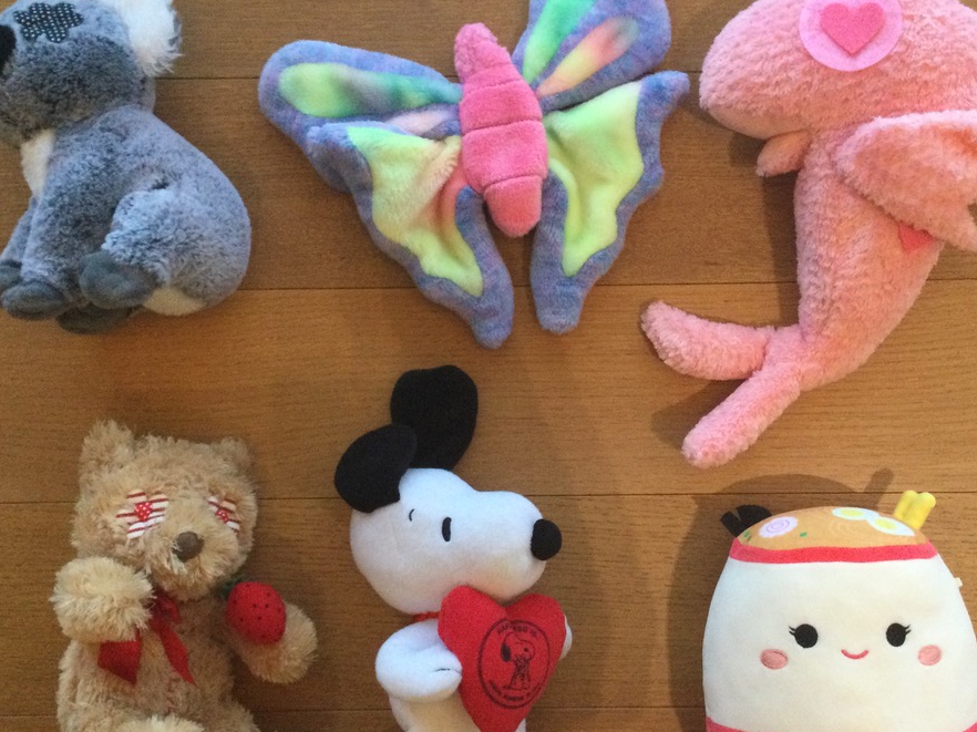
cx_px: 481
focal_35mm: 45
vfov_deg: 32.2
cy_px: 384
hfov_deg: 42.1
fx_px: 1270
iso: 200
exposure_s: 1/30
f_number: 2.4
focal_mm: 3.3
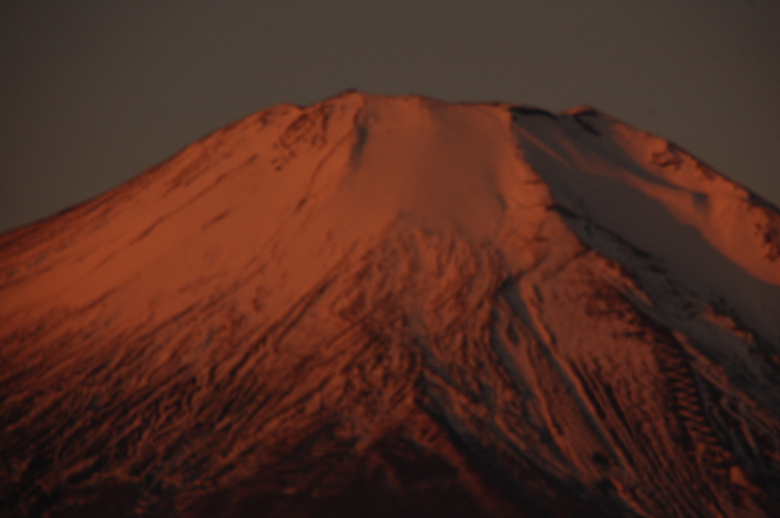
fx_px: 6491
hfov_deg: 6.9
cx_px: 390
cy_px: 259
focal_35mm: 300
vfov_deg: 4.6
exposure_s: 1/200
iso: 200
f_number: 8
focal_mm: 200
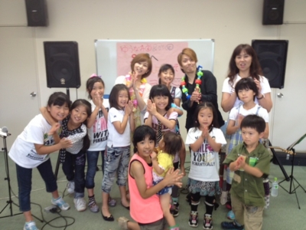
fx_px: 309
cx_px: 153
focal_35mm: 35
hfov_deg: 52.6
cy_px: 115
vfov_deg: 40.7
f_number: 2.4
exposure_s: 1/40
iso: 64
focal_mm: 4.28
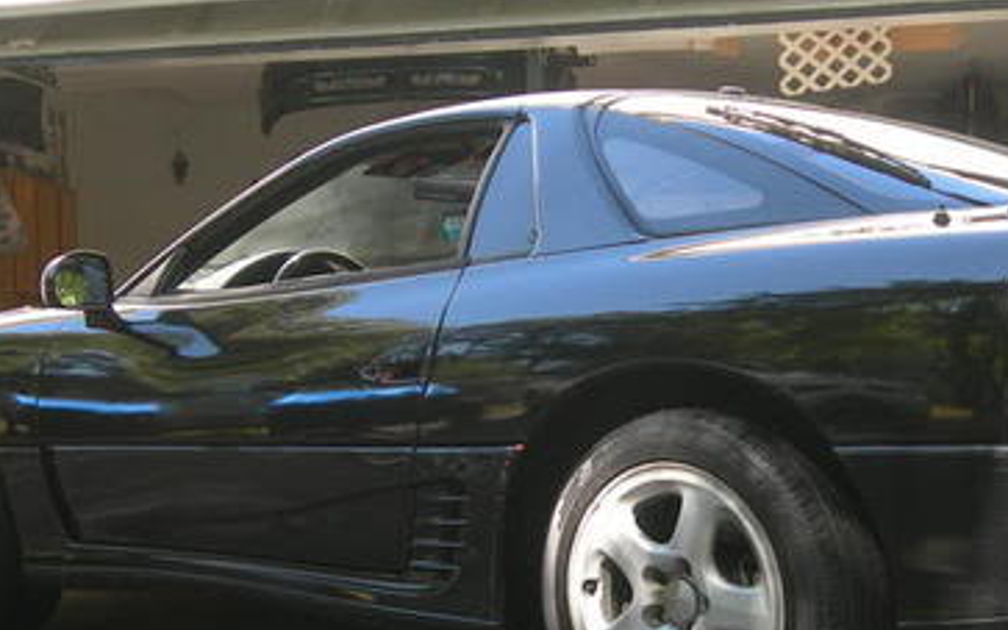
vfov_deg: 18.3
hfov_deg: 28.8
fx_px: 1951
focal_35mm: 71
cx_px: 683
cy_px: 466
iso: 50
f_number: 2.8
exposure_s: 1/128
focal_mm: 7.8
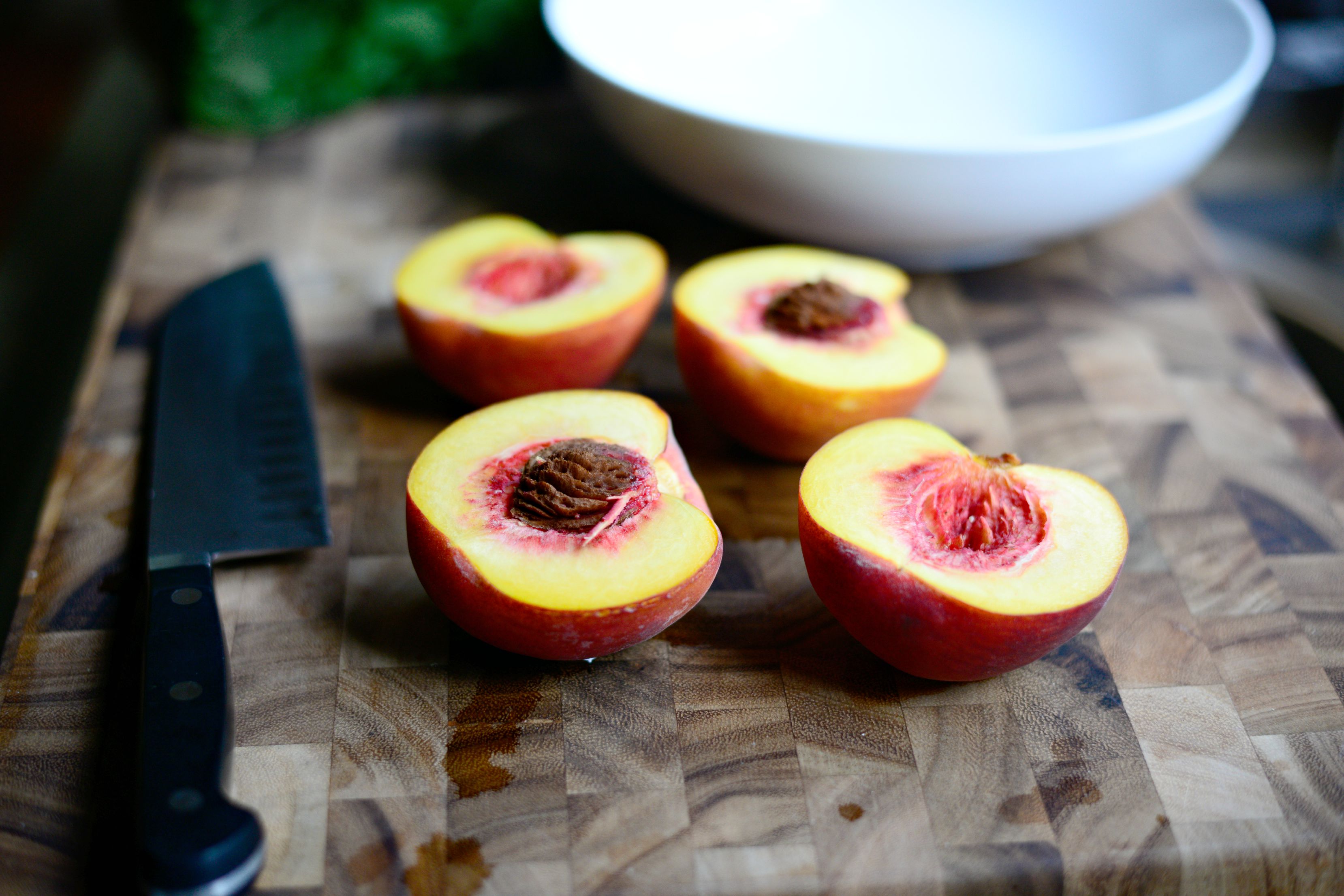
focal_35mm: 50
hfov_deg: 39.6
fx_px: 1867
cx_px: 672
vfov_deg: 27.0
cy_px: 448
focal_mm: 50
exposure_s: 1/500
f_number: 2.5
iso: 720
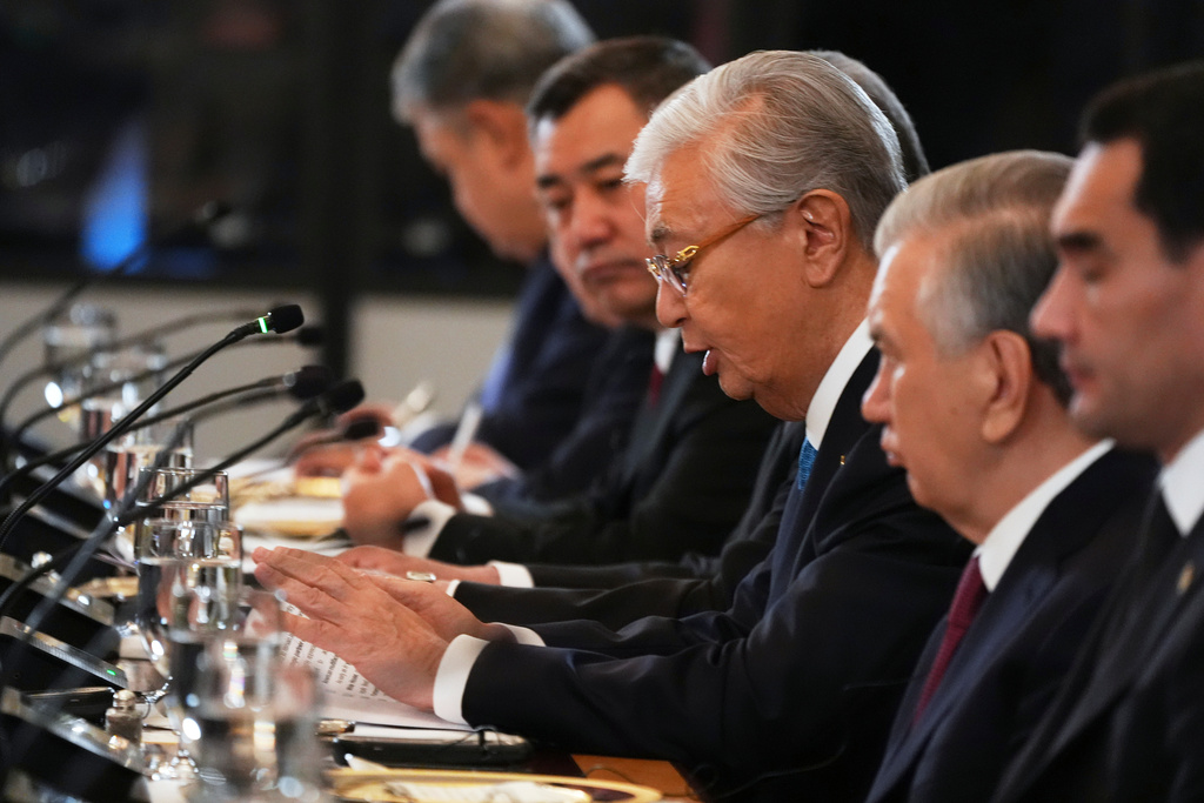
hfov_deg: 6.1
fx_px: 11238
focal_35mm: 336
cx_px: 602
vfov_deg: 4.1
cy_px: 402
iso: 5000
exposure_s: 1/125
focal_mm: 336
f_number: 5.6
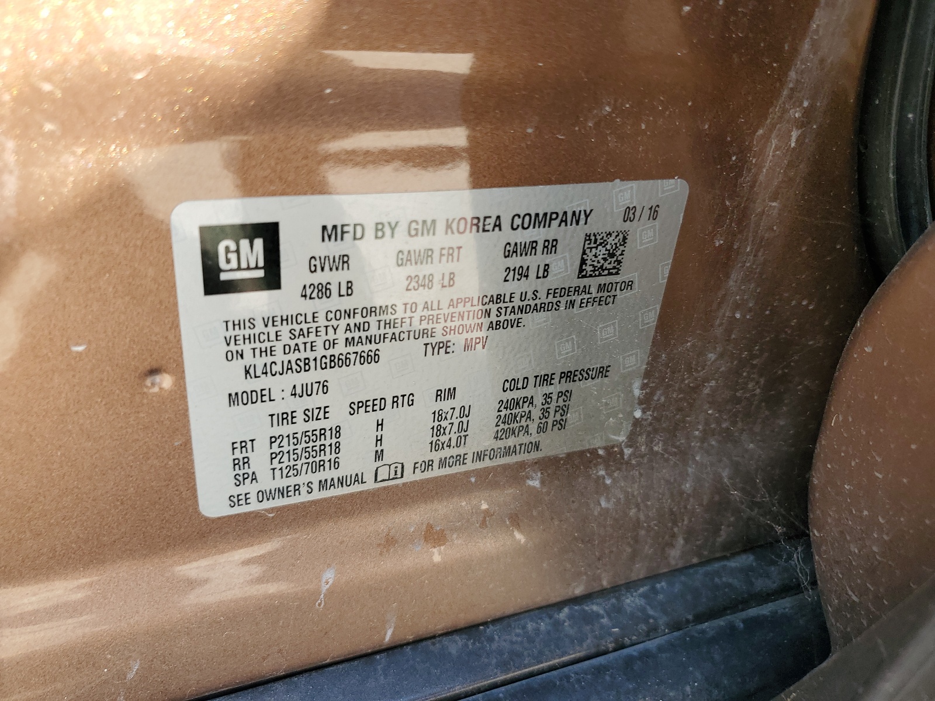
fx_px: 702
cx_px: 468
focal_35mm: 26
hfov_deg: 67.3
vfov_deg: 53.1
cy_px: 350
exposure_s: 1/185
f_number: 1.5
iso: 50
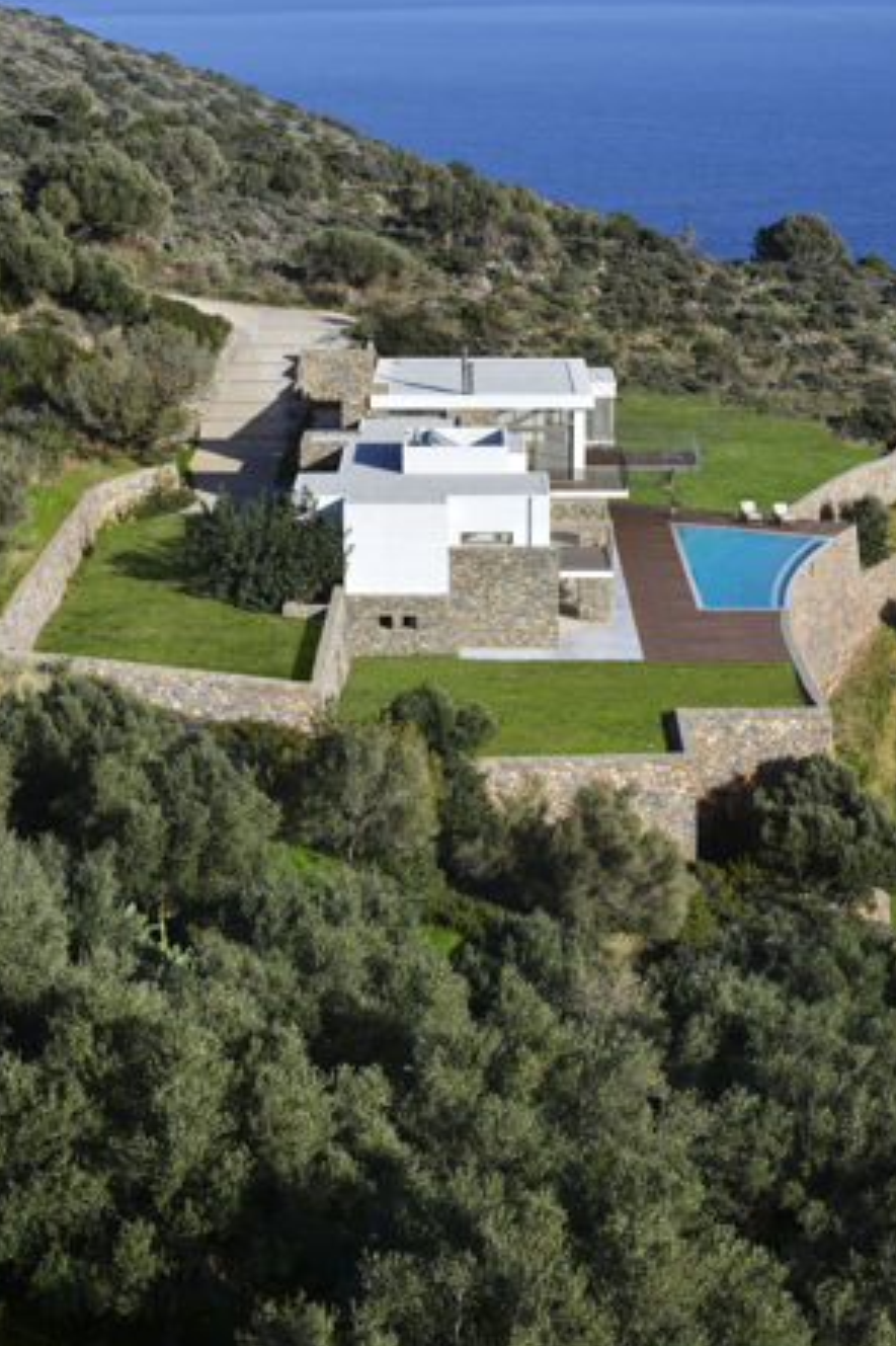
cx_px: 456
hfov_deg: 22.6
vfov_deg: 33.3
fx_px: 2242
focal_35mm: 60
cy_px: 559
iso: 100
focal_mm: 50
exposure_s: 1/250
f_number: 9
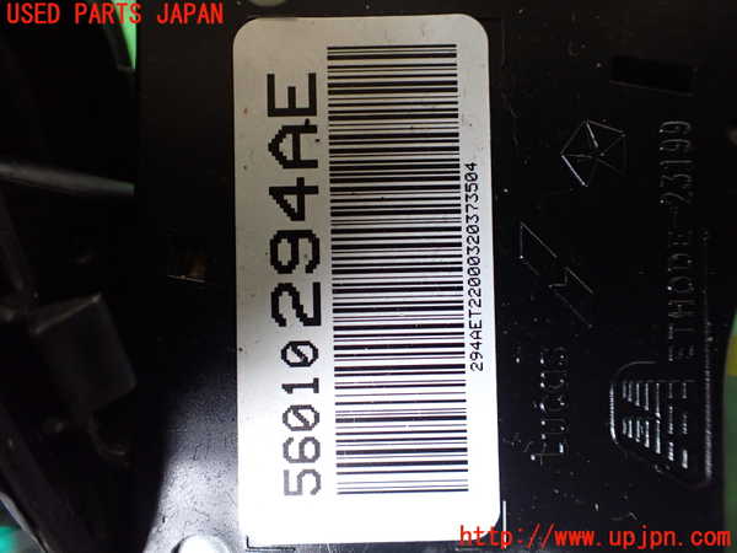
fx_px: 639
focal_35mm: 30
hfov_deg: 60.0
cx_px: 368
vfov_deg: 46.8
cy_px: 276
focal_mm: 5.4
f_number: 2.3
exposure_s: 1/125
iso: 640
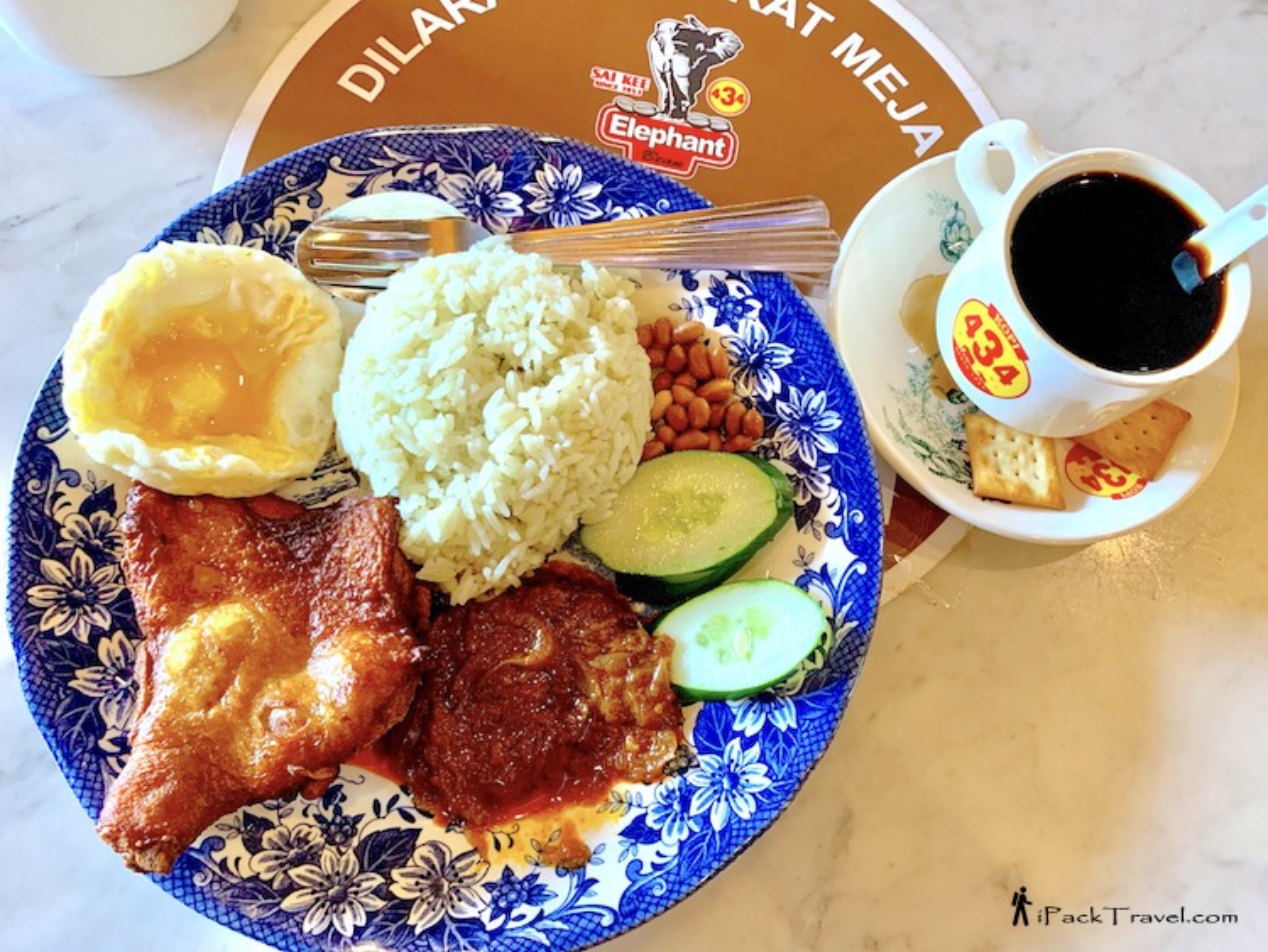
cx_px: 634
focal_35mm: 26
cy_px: 476
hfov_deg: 67.3
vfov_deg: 53.1
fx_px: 953
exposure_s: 1/45
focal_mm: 4.25
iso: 400
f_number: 1.8
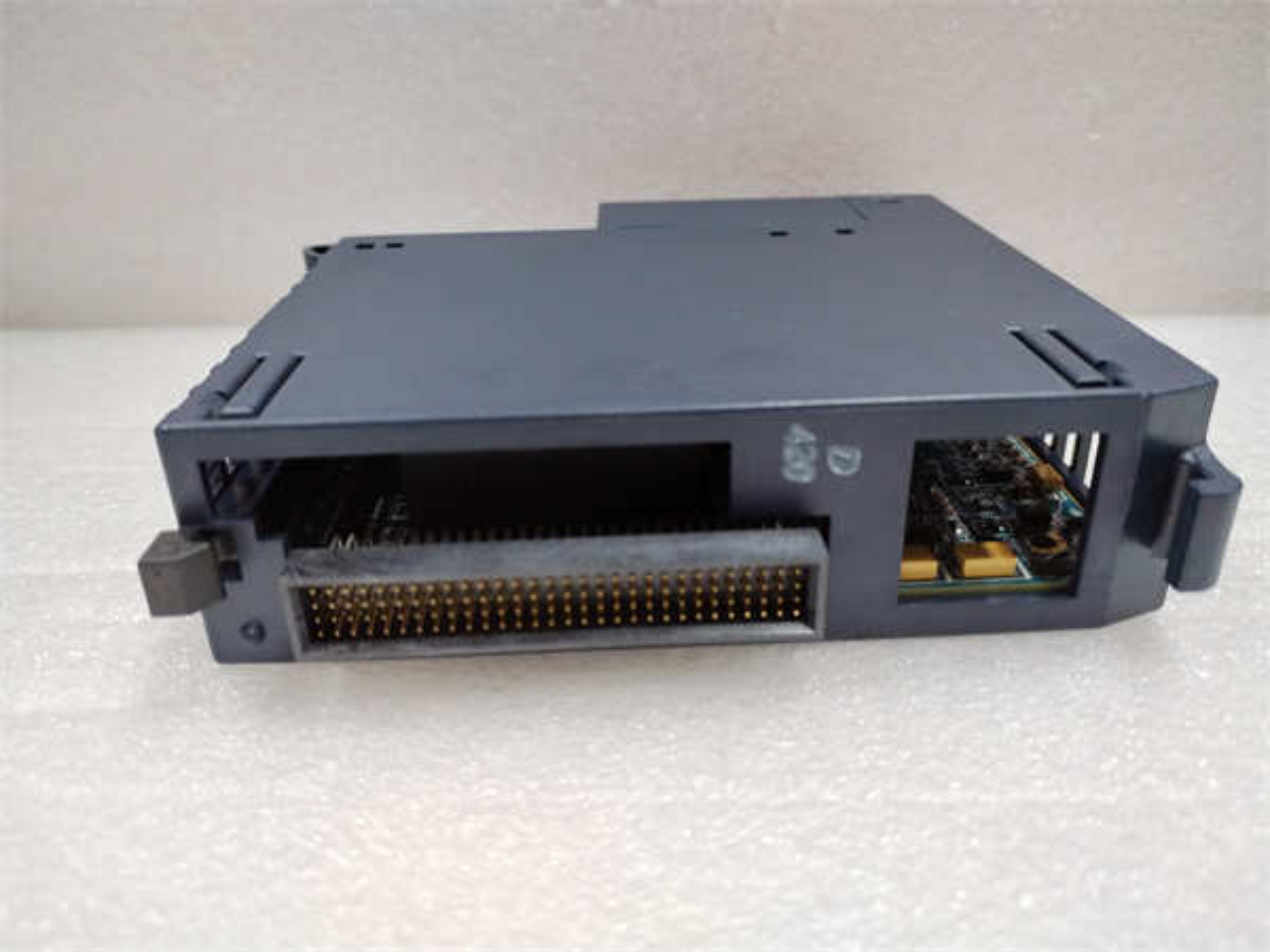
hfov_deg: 67.3
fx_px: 954
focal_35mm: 26
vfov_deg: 53.1
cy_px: 476
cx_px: 635
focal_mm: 4.75
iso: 250
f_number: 1.8
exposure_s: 1/33.3
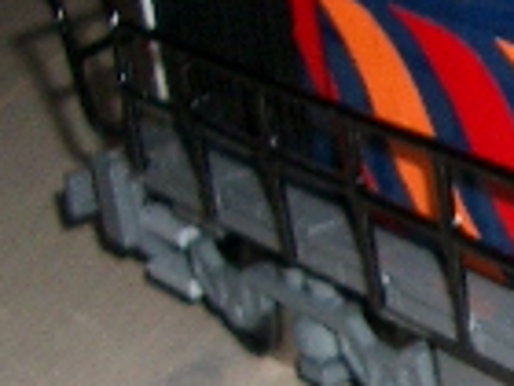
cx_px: 844
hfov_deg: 11.6
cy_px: 482
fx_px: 2376
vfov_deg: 9.1
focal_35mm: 160
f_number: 2.6
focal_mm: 5.8
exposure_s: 1/40
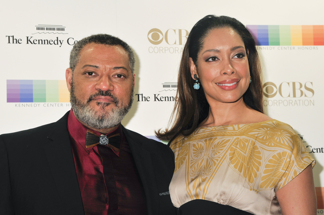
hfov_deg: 28.9
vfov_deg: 19.4
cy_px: 108
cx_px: 162
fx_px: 630
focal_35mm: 70
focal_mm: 70
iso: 800
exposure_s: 1/125
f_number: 6.3
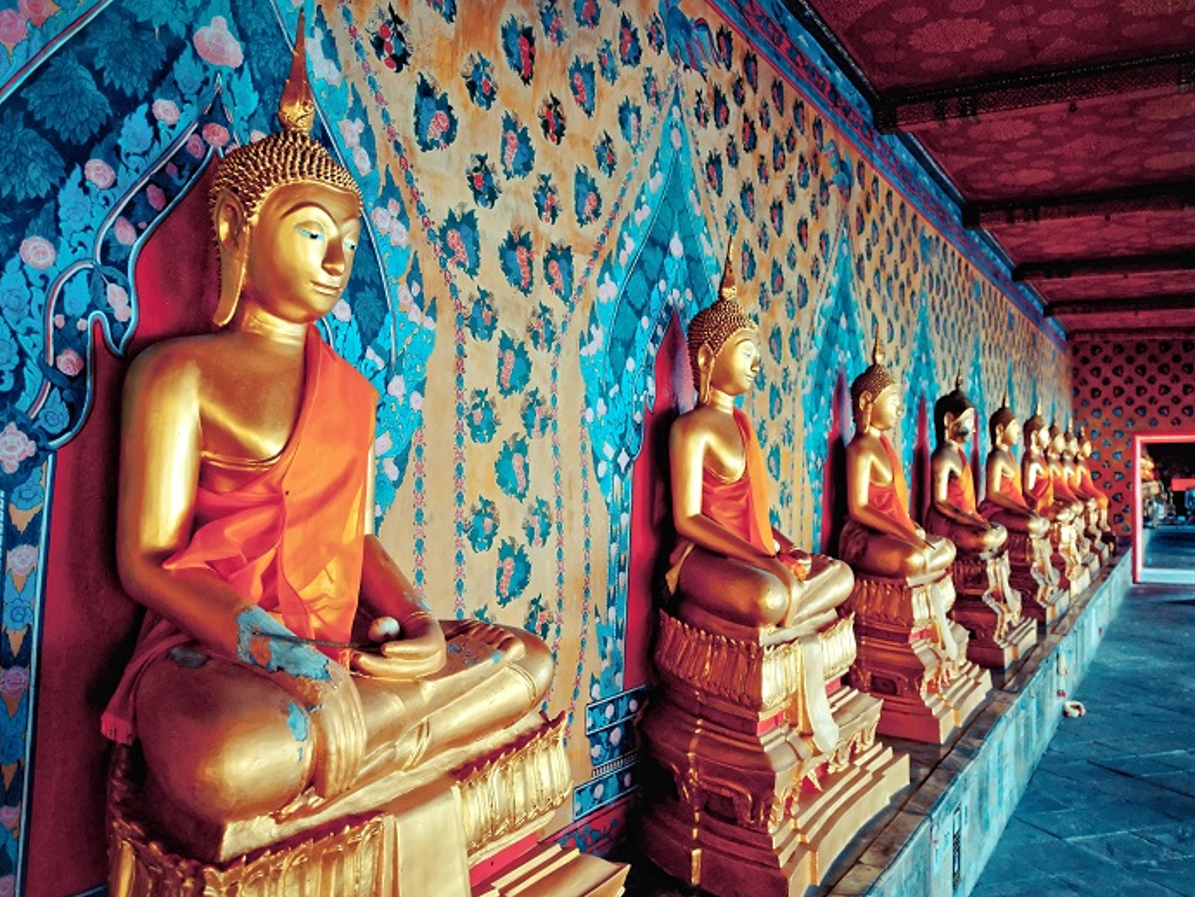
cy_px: 452
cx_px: 645
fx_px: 1036
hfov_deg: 59.9
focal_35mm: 30
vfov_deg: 46.8
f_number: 4
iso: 800
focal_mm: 18
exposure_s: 1/60
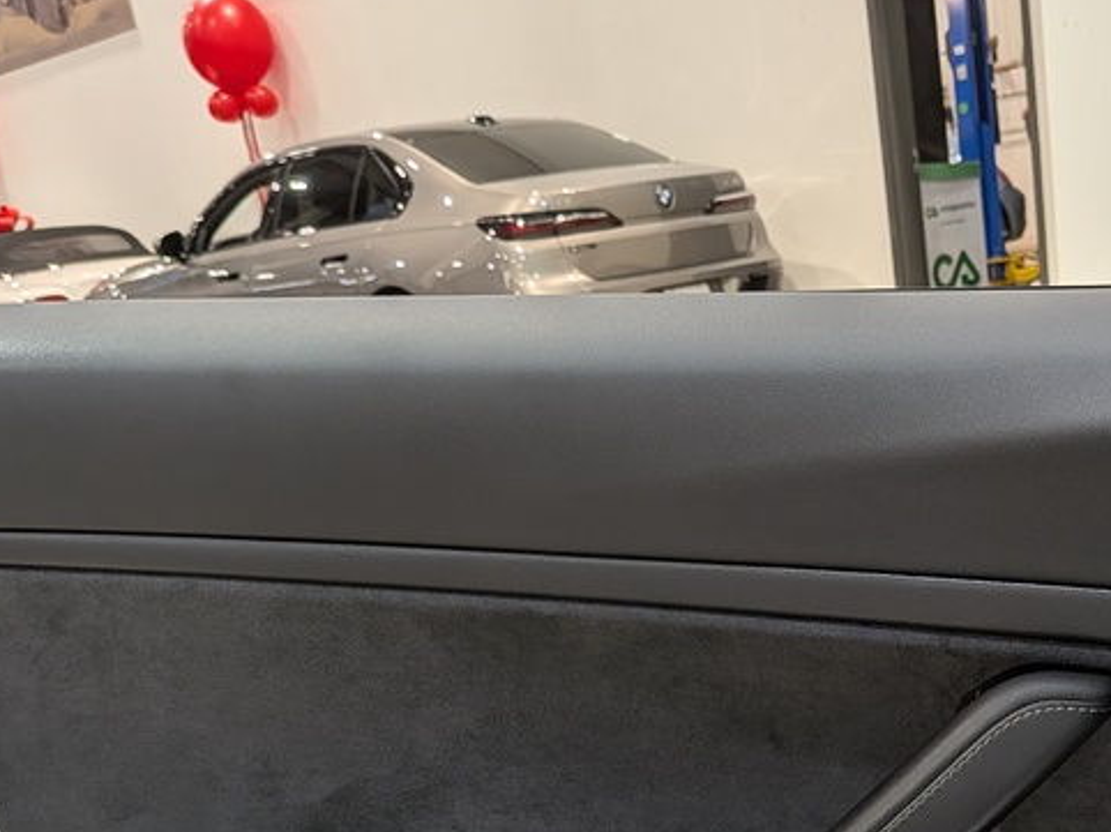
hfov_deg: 36.9
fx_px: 1636
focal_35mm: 51
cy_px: 839
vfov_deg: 26.9
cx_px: 784
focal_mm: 4.53
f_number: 1.7
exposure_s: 1/172
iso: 29
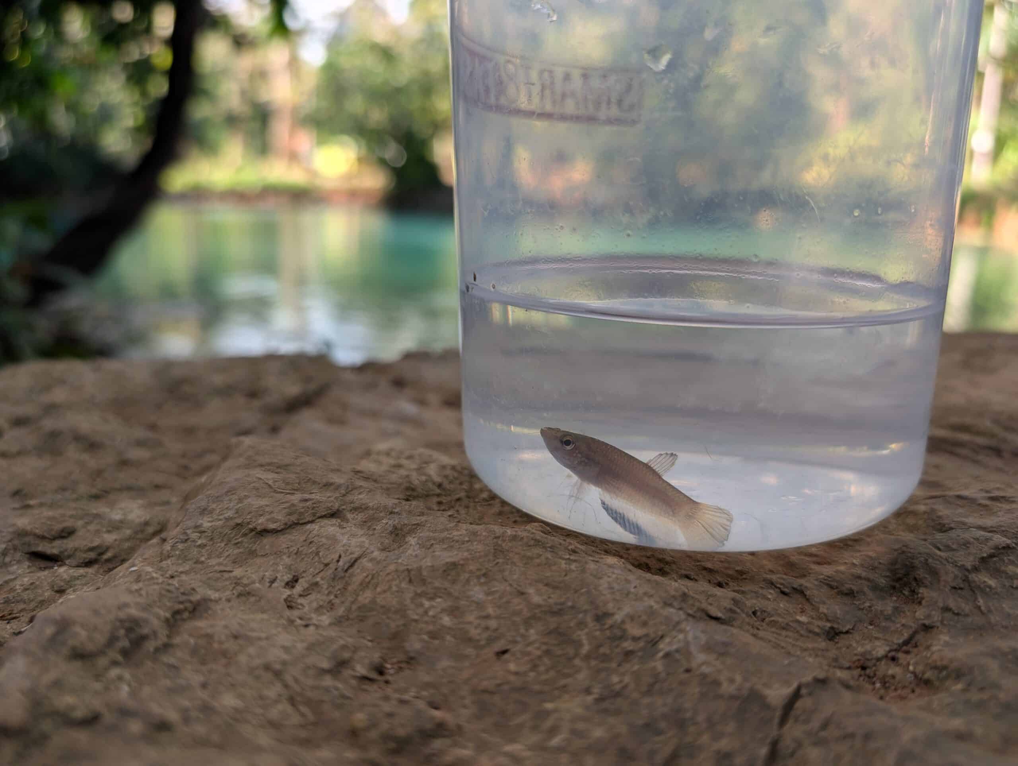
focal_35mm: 24
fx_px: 707
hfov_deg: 71.5
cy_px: 383
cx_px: 509
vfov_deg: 56.9
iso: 20
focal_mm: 6.9
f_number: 1.68
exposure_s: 1/633
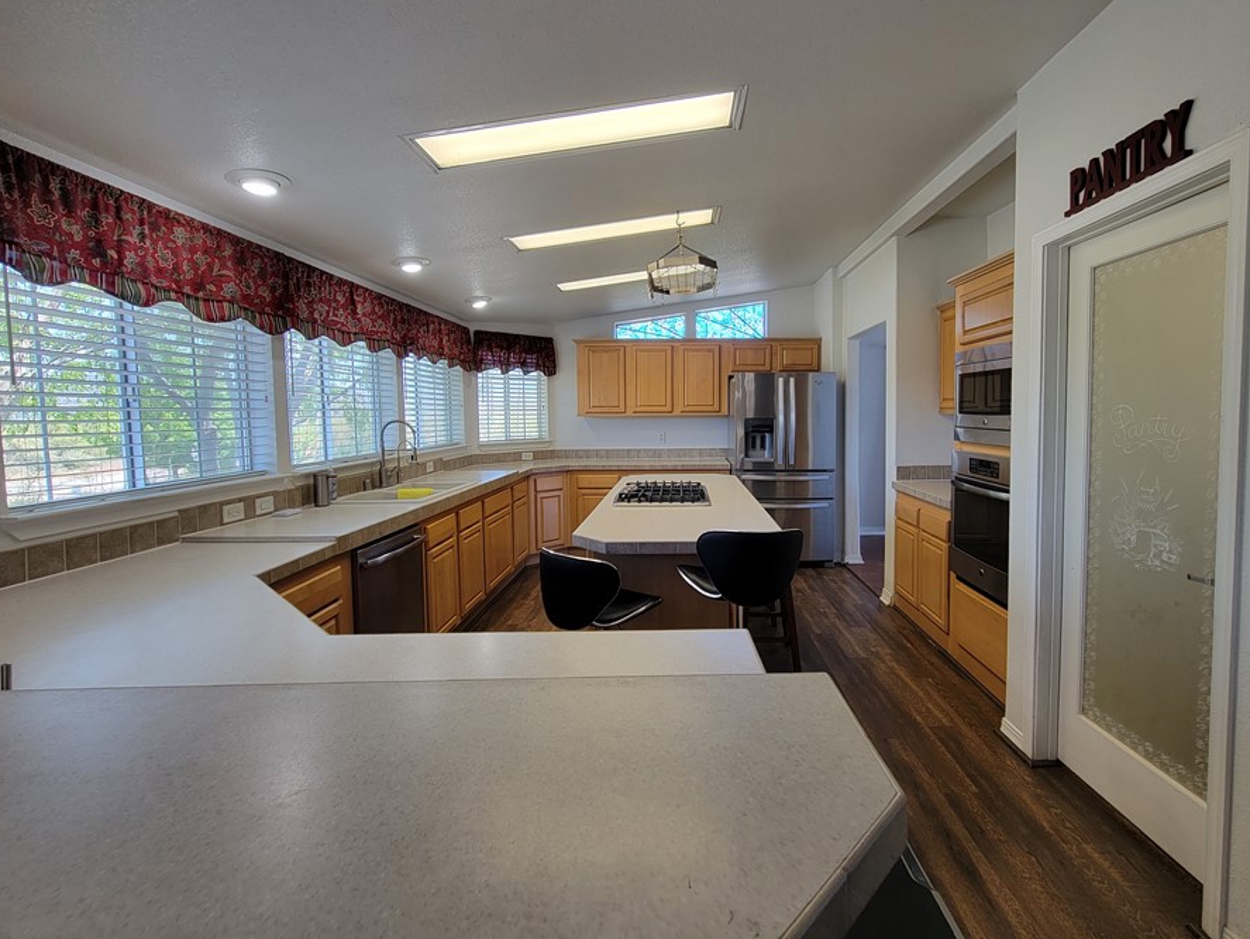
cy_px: 434
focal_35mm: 15
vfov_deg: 81.6
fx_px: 542
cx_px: 685
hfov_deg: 97.9
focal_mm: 2.2
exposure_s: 1/60
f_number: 2.2
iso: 80
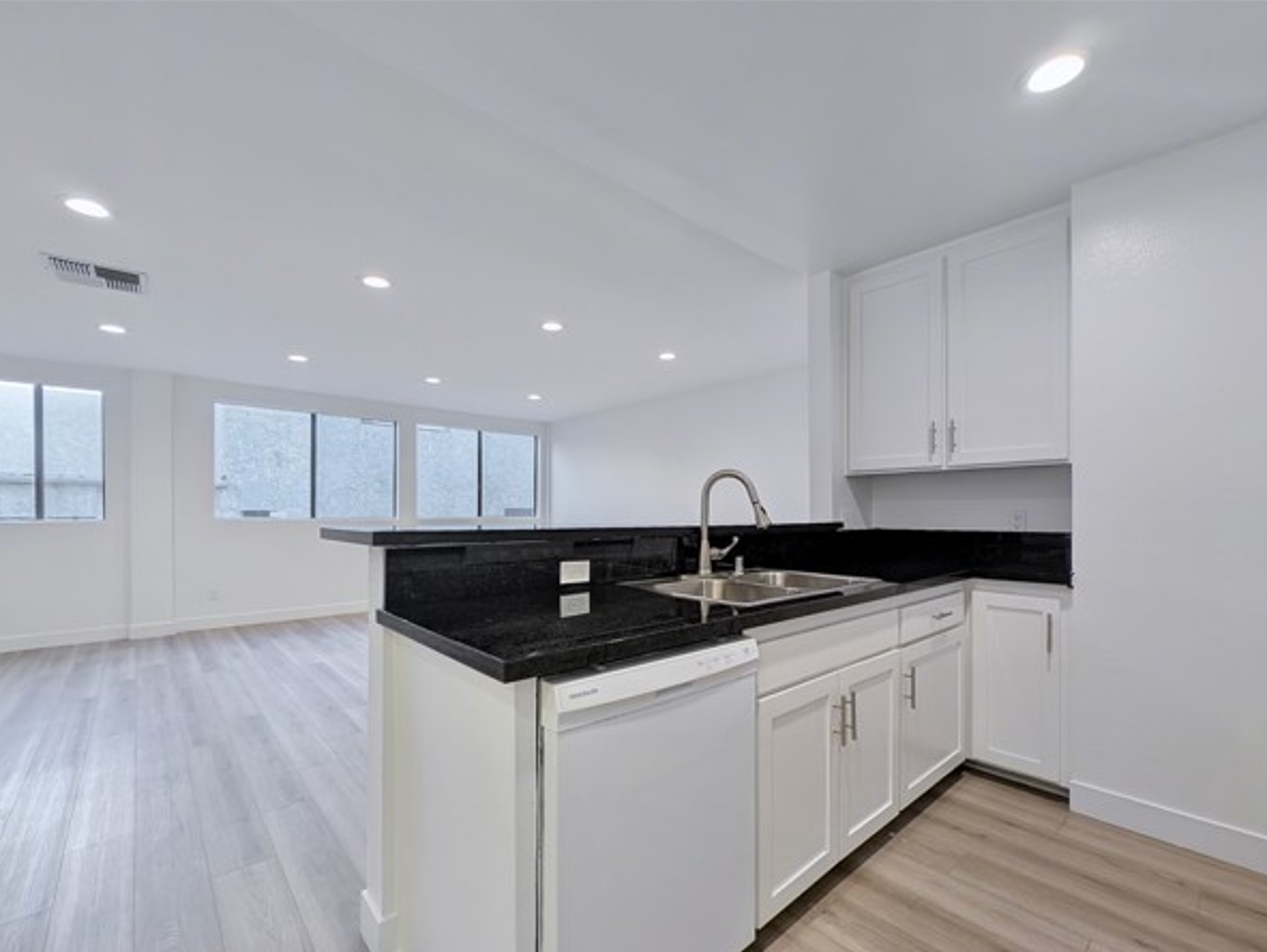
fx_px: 476
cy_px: 514
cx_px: 607
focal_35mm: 13
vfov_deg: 89.8
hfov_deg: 106.1
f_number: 1.95
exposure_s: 1/120
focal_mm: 2.23
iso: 60
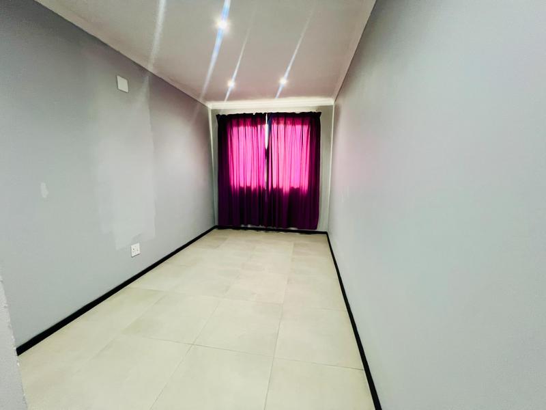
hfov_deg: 106.2
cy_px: 205
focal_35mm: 13
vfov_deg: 89.9
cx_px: 273
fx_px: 205
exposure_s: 1/50
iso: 250
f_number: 1.8
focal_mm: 1.57
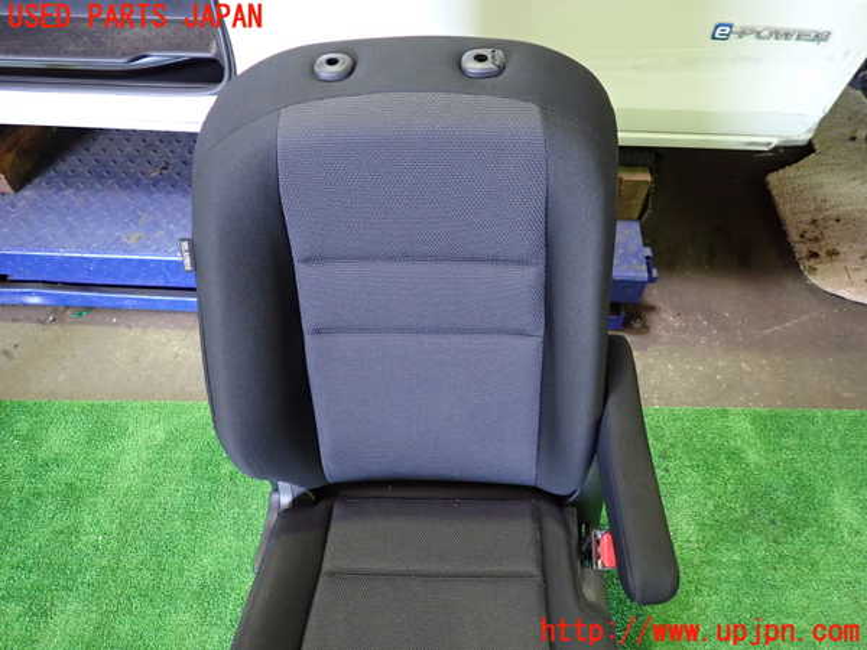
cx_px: 434
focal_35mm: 25
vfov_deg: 54.9
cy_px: 325
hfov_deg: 69.4
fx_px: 626
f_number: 2
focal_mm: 4.5
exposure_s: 1/30
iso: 640
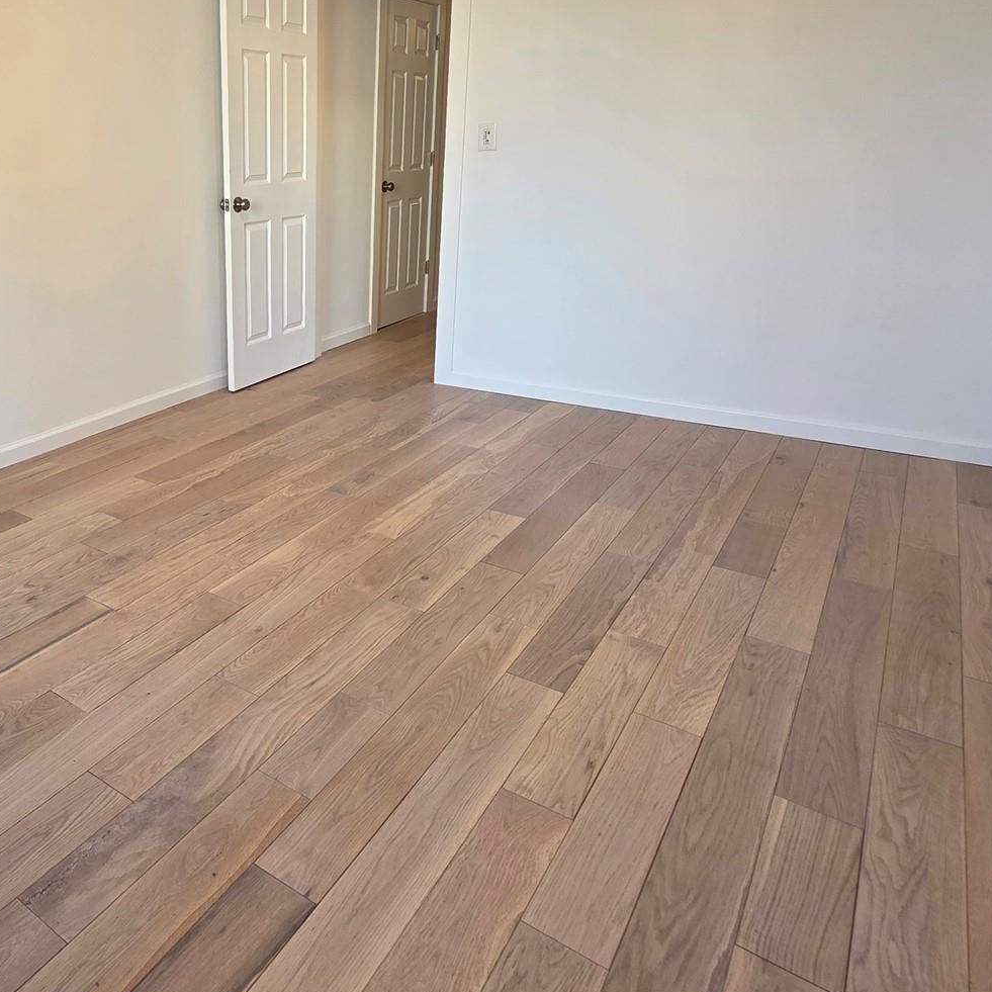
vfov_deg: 64.3
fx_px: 778
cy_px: 384
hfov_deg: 59.8
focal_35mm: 24
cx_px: 195
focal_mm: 2.2
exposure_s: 1/120
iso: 125
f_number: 1.9
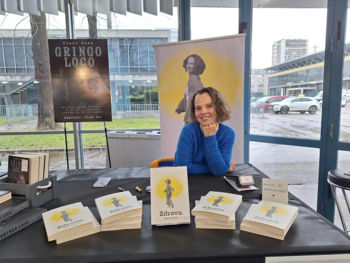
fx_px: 233
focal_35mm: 23
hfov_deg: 73.9
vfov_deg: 58.9
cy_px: 132
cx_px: 175
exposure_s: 1/50
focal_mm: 5.54
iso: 64
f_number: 1.8
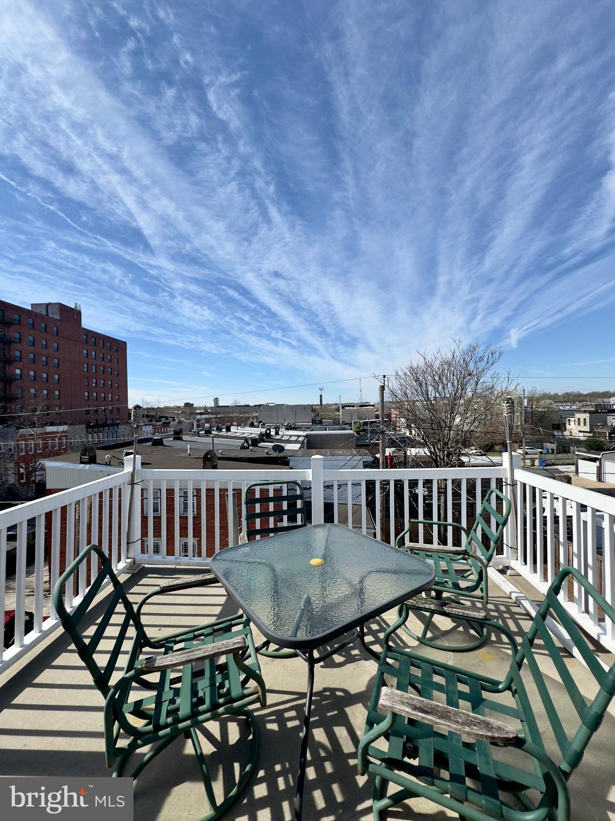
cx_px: 308
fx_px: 332
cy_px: 410
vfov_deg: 102.1
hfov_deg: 85.7
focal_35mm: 14
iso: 40
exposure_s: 1/2273
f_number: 2.2
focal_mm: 2.22
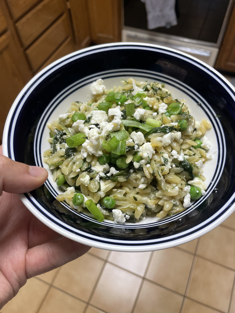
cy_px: 156
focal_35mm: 26
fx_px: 235
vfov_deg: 67.3
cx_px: 118
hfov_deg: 53.1
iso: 100
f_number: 1.6
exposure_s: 1/120
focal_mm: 4.2
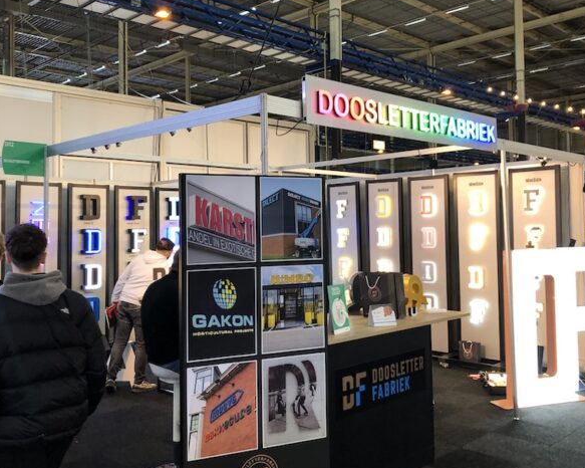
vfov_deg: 41.0
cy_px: 194
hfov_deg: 50.3
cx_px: 302
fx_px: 623
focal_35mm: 36
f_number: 1.8
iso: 40
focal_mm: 3.99
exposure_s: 1/17
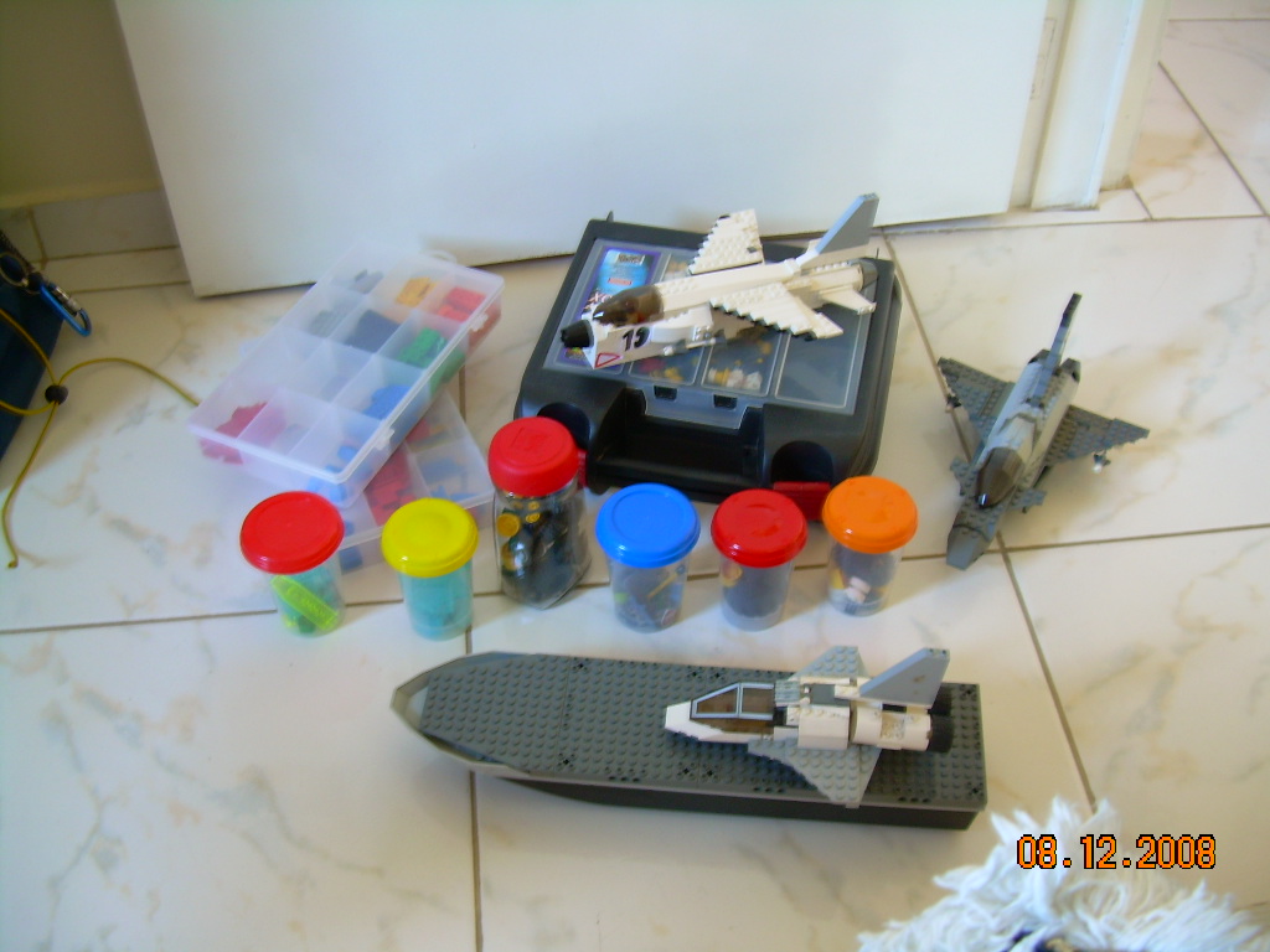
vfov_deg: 37.7
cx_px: 635
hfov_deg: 49.0
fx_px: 1394
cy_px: 476
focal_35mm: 38
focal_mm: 6.3
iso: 50
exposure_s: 1/6.2
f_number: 2.8
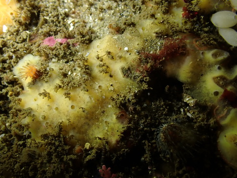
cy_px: 91
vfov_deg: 33.6
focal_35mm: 43
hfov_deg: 43.7
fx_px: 294
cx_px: 98
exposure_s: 1/160
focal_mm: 5.4
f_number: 9
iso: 100
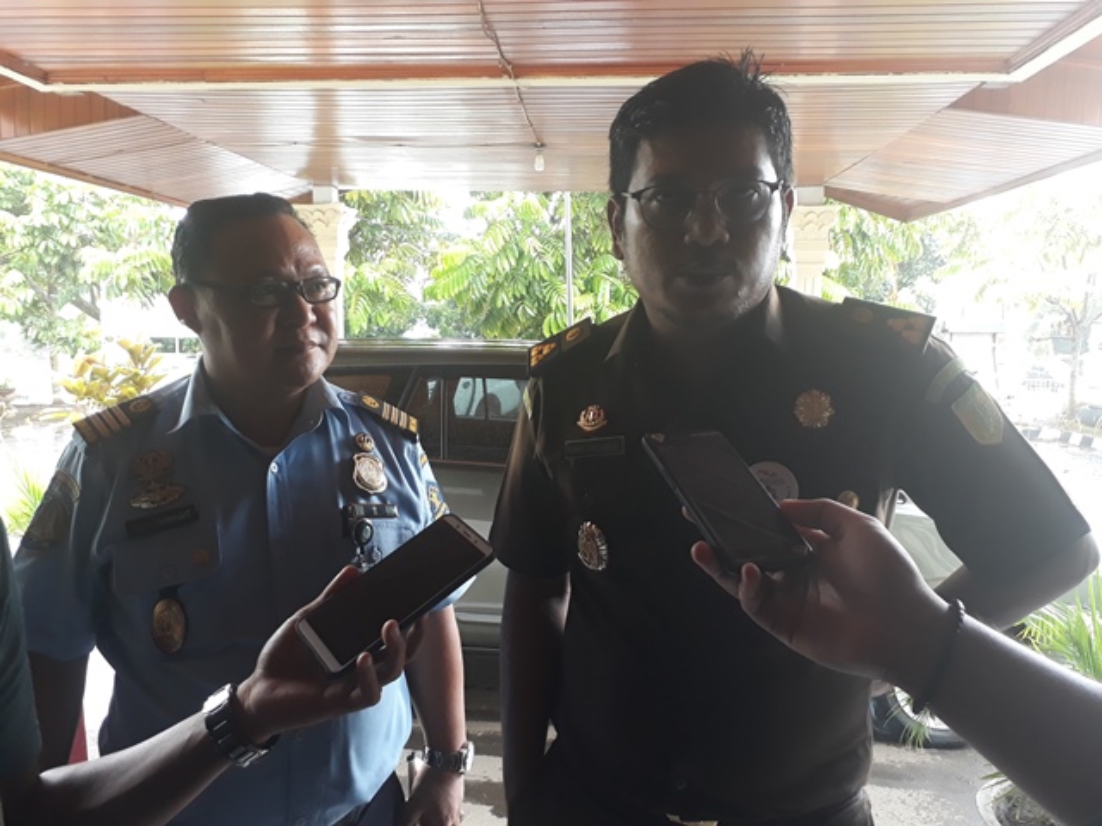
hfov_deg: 65.3
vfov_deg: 51.4
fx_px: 860
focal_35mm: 27
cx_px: 551
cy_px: 413
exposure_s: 1/33
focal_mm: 3.6
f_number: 1.9
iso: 100
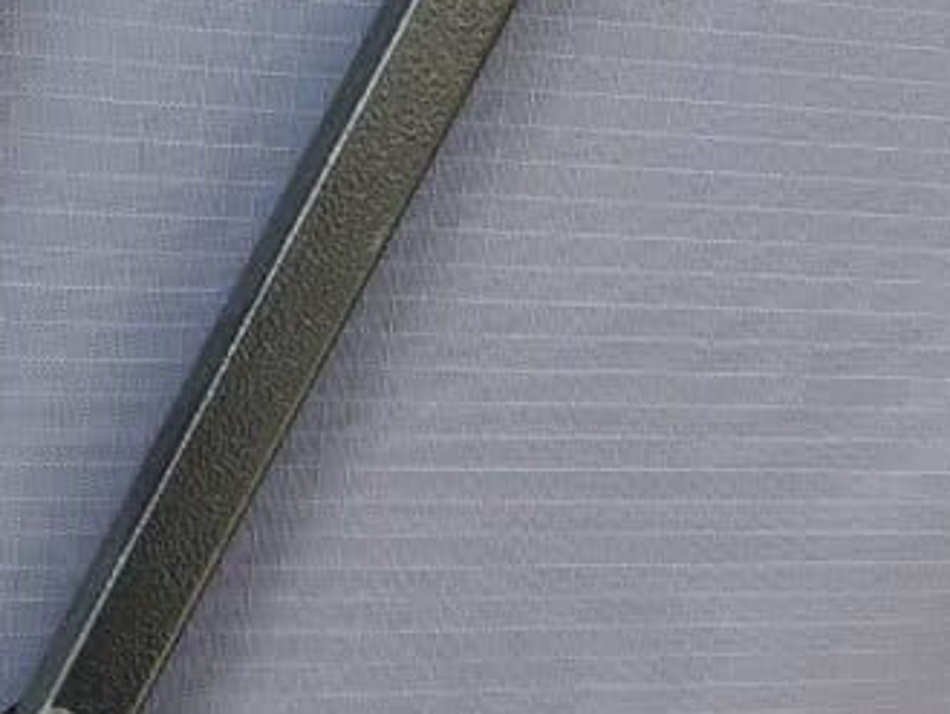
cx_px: 667
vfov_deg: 16.6
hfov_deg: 23.9
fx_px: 2224
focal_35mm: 81
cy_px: 1072
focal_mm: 4.3
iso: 64
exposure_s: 1/120
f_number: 2.4
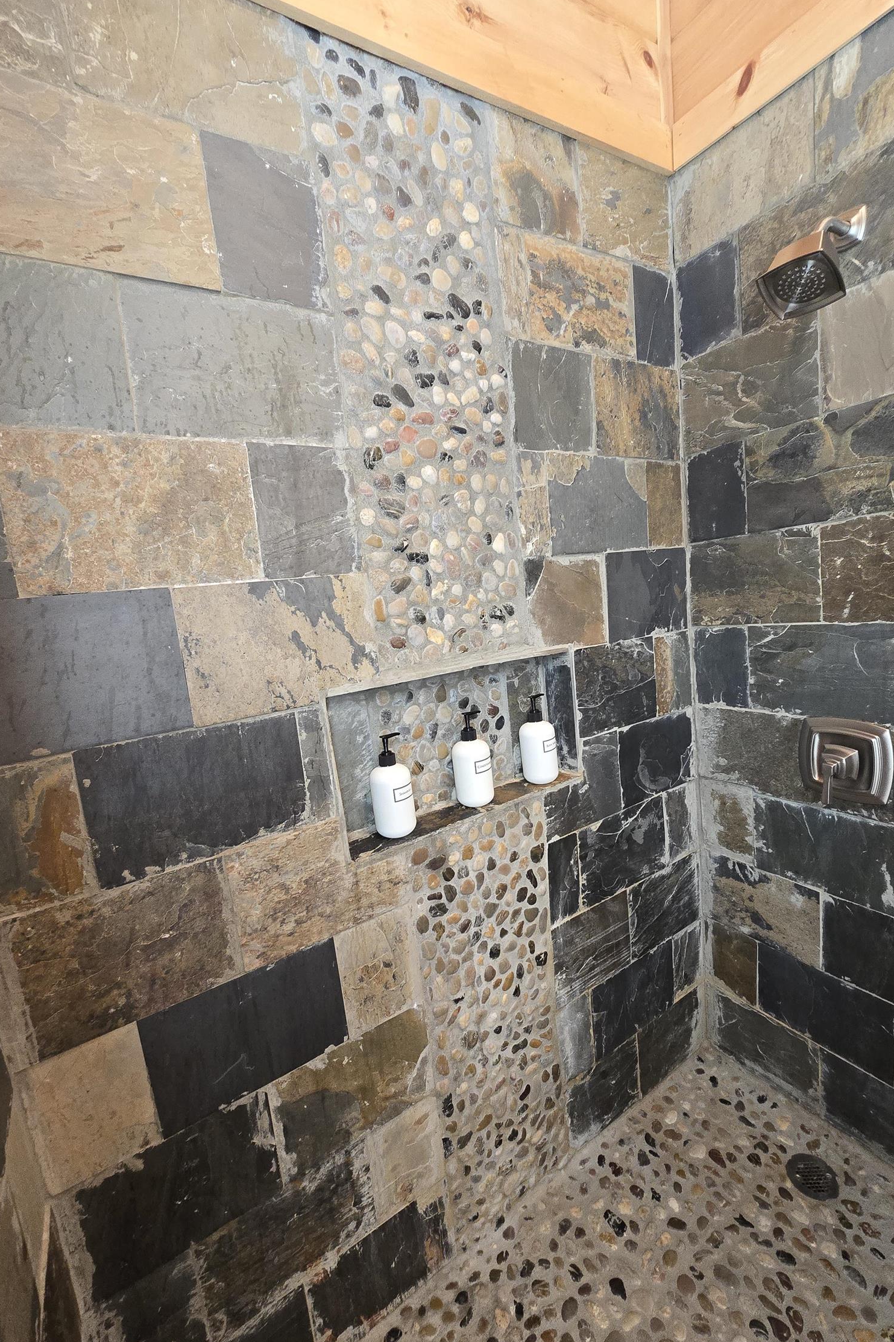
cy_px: 682
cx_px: 450
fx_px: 522
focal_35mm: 14
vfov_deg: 104.2
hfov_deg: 81.2
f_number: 2.2
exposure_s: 1/60
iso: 320
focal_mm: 2.2
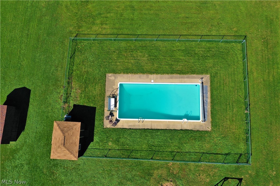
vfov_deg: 46.4
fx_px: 218
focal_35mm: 28
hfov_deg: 65.5
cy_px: 93
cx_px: 140
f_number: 6.3
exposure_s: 1/500
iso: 100
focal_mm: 10.26
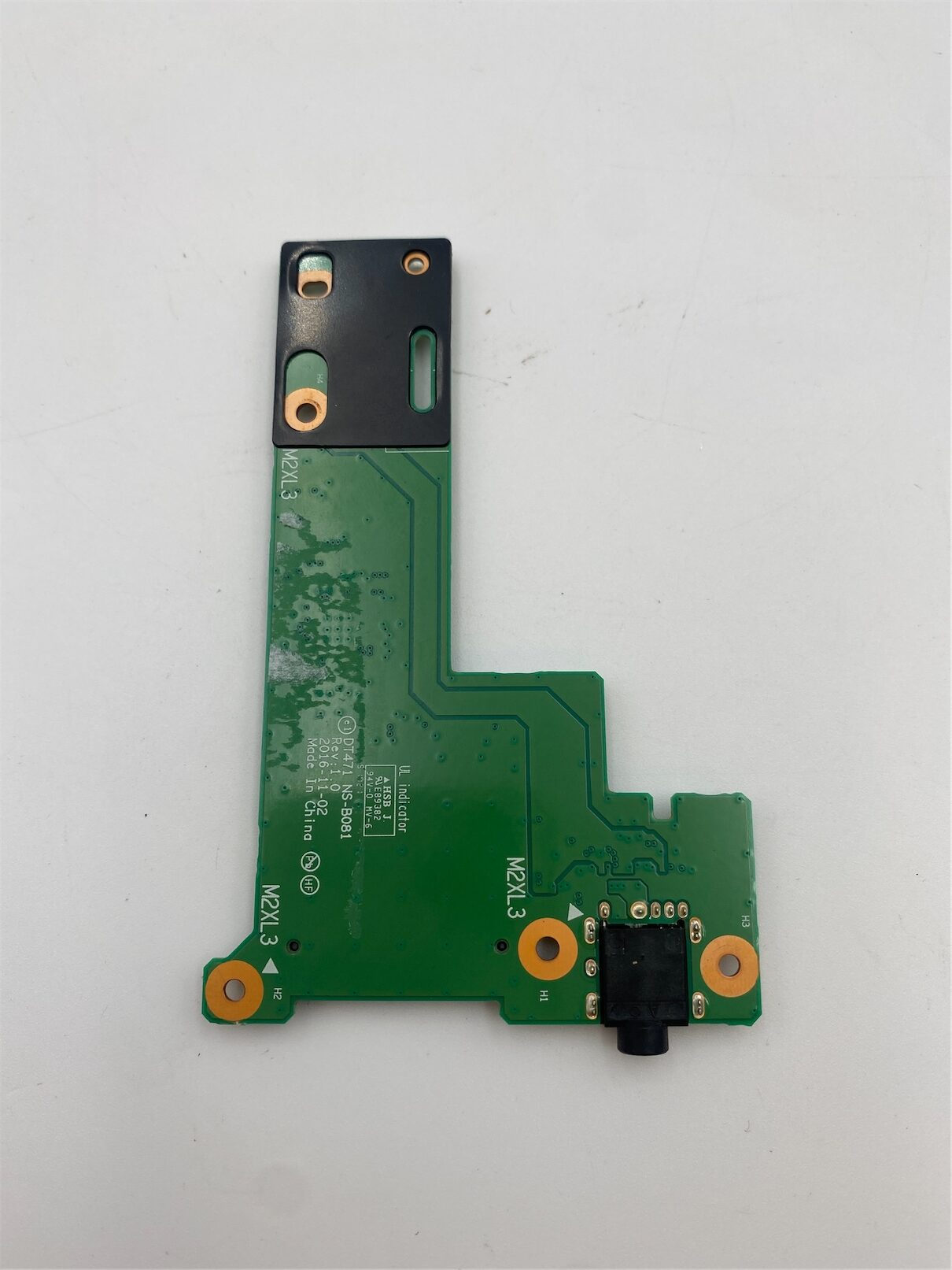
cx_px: 476
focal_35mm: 26
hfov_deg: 53.1
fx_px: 953
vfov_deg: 67.3
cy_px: 635
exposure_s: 1/263
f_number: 1.8
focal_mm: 4.25
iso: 32
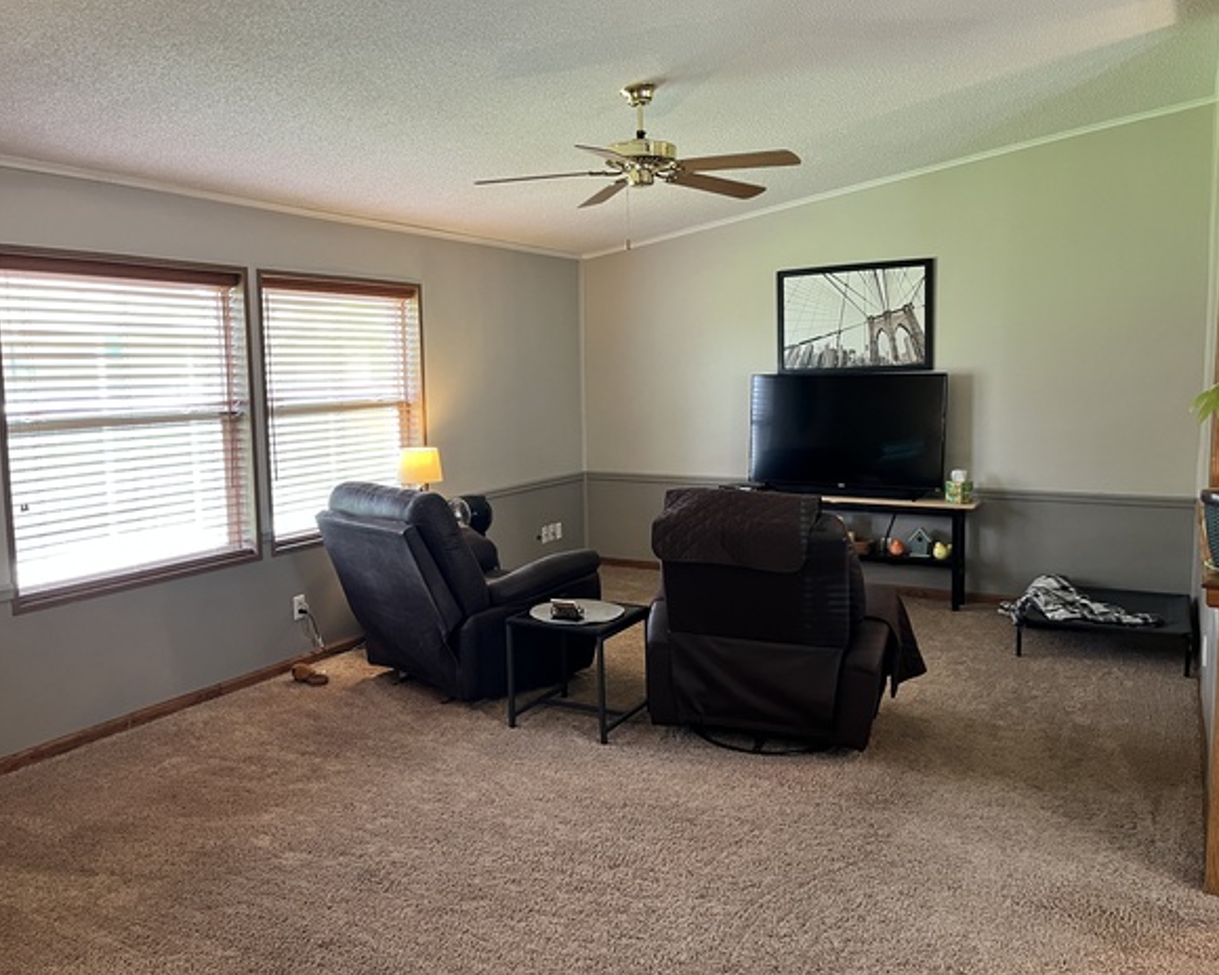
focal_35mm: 28
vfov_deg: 51.5
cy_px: 477
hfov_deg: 62.2
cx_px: 591
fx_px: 1010
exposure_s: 1/60
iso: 200
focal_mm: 5.1
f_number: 1.6
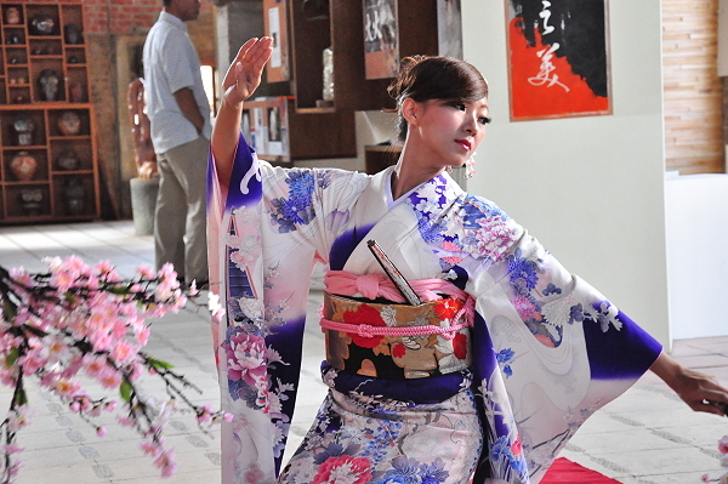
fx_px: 1758
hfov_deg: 23.4
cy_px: 242
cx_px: 364
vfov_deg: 15.7
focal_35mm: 87
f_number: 5
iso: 3200
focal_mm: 58
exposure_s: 1/25
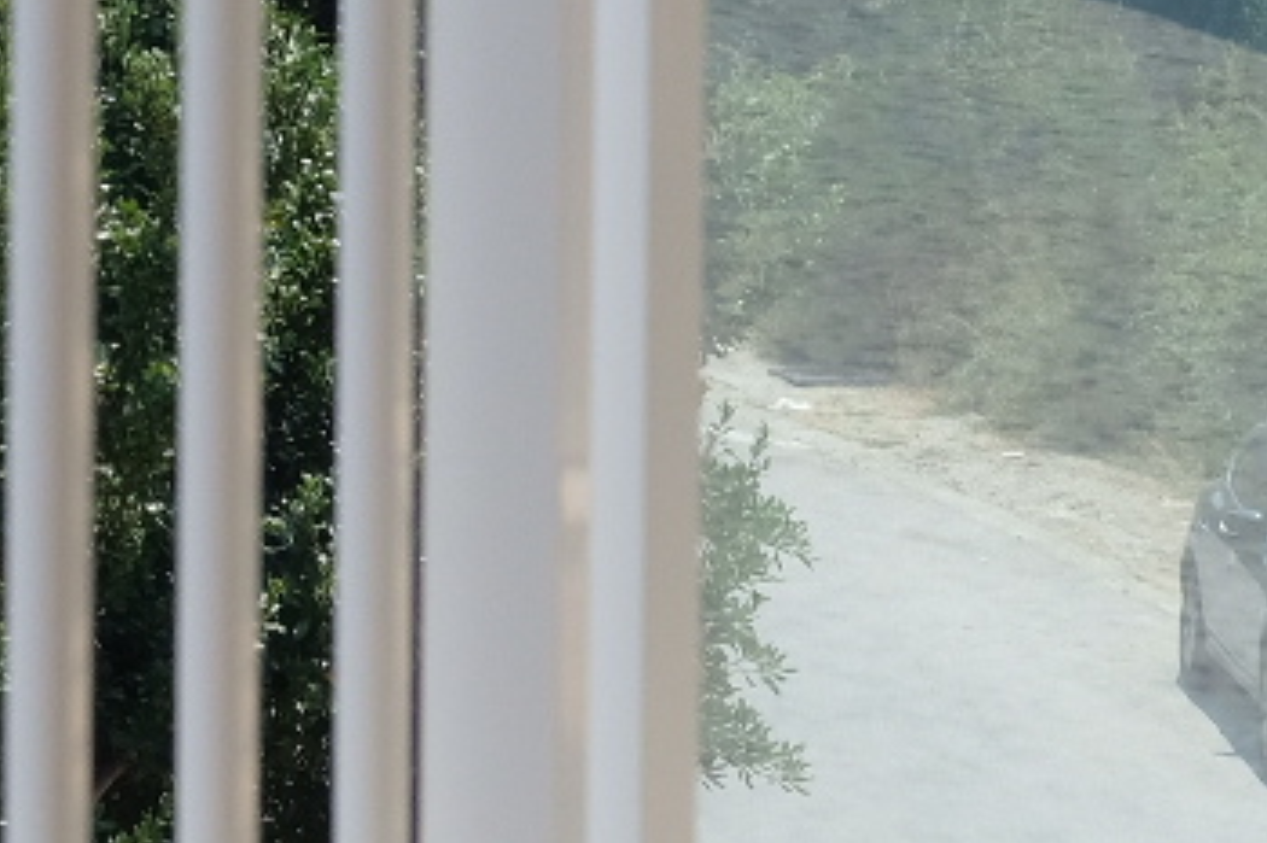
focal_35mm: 269
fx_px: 9462
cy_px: -1085
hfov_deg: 7.5
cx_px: -876
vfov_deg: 5.0
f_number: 5.6
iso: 1000
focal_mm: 35
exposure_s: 1/4000
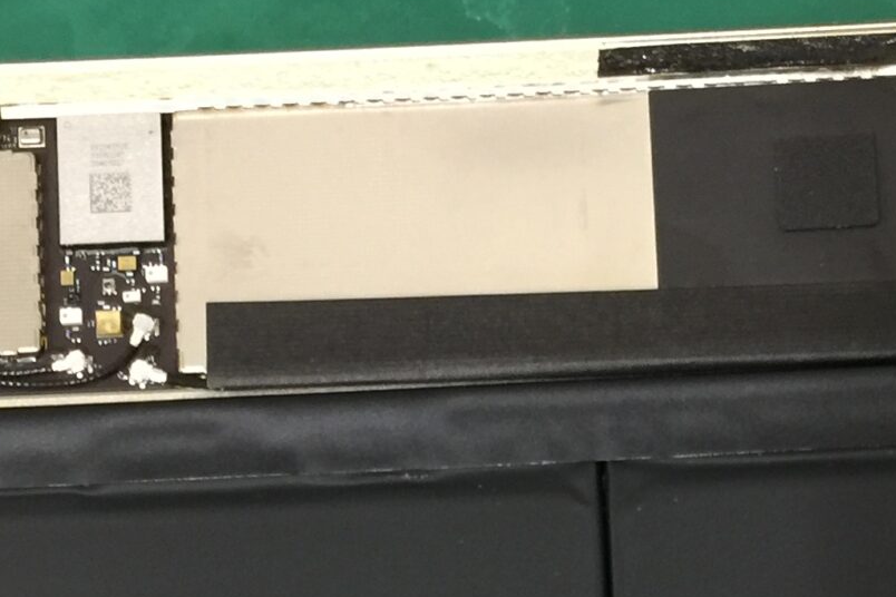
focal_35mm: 96
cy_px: 950
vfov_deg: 13.3
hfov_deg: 21.1
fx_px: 2389
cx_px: 624
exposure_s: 1/17
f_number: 2.2
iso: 80
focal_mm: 4.15
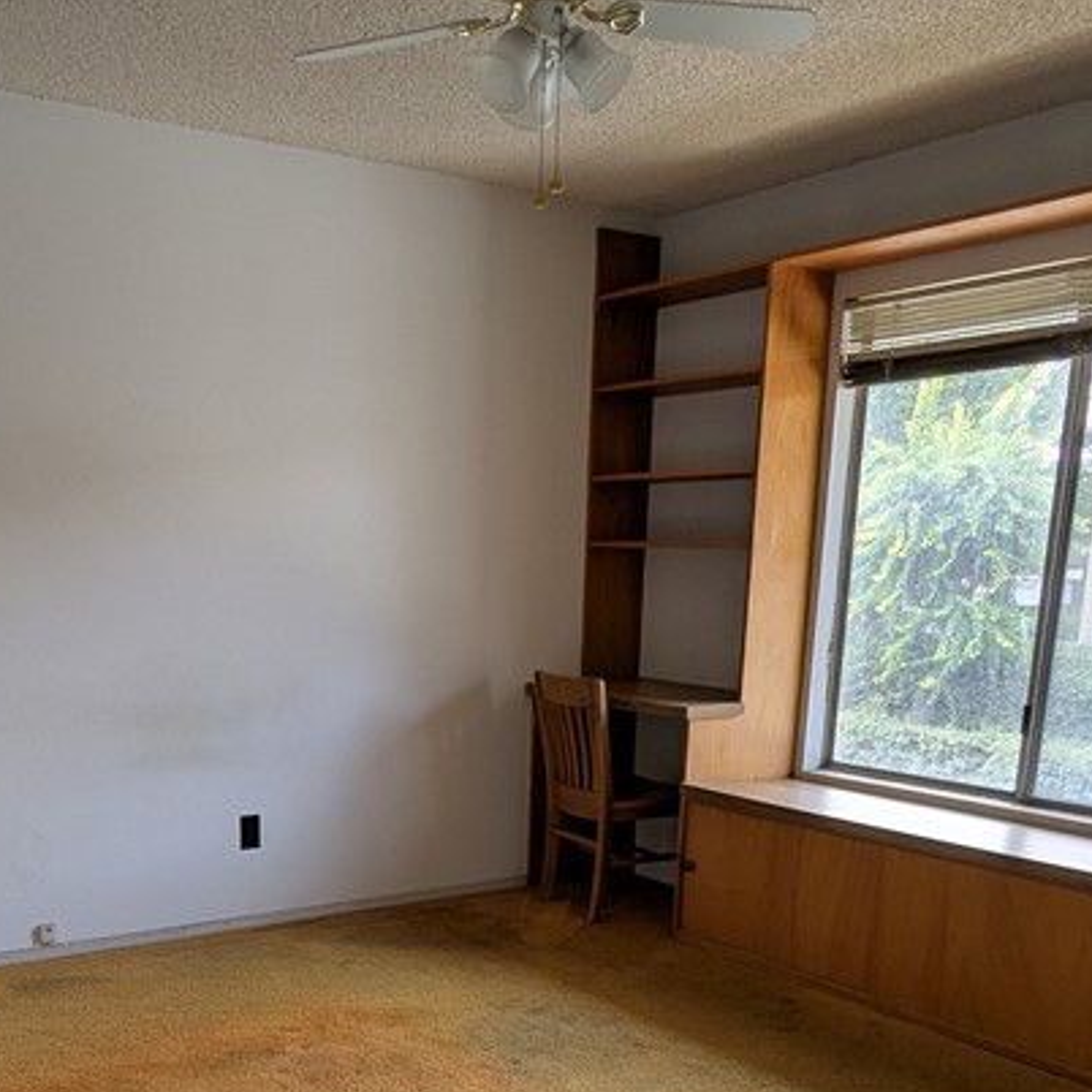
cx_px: 436
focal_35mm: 36
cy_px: 905
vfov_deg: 43.4
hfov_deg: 45.8
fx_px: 1285
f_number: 2.2
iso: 48
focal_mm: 2.35
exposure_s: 1/168
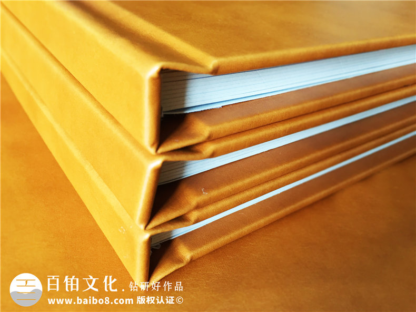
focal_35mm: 29
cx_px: 208
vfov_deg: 48.2
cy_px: 156
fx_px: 348
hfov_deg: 61.7
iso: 100
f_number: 2.2
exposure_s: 1/30
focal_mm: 4.15
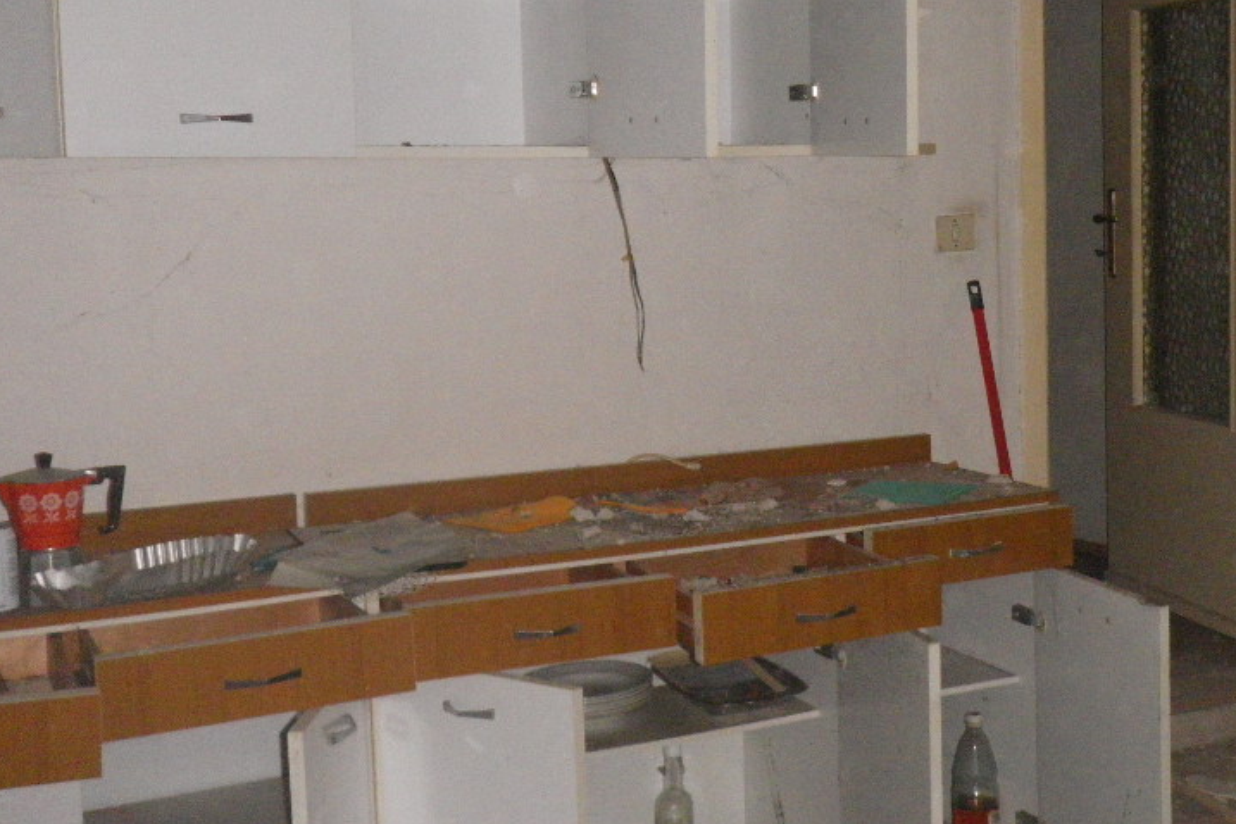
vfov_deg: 26.0
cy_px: 357
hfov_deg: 37.8
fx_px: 1785
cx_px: 812
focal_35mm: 52
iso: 400
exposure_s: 1/60
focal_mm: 6.2
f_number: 3.8
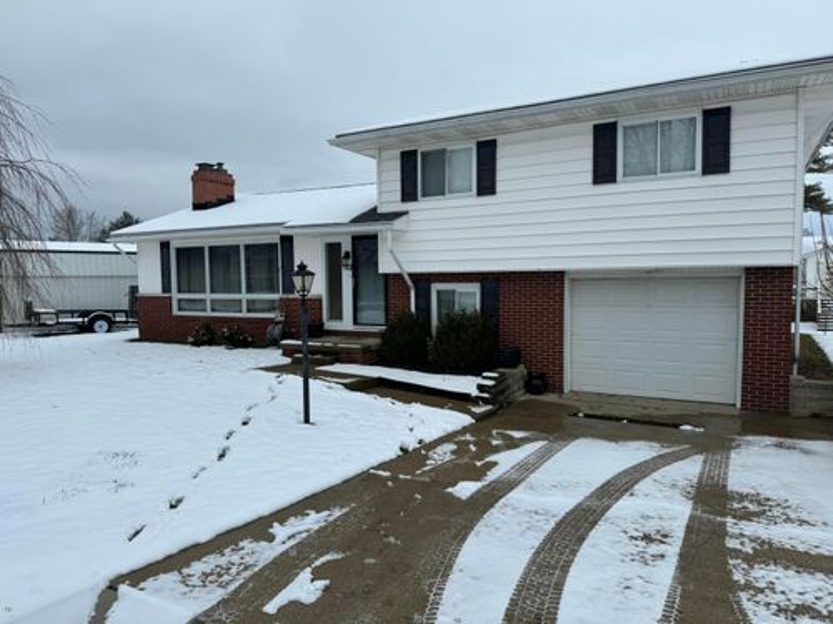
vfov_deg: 56.8
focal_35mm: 24
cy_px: 312
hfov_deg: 71.6
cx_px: 416
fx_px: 578
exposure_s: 1/2710
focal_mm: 6.76
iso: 80
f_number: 1.78
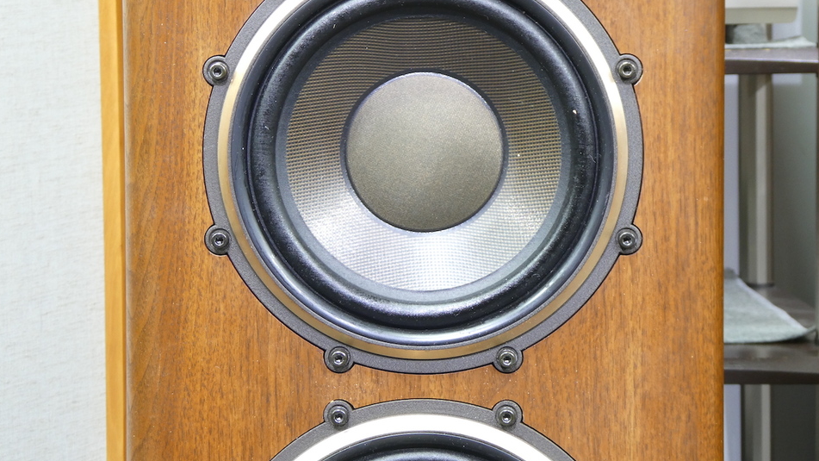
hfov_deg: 27.5
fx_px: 1672
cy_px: 164
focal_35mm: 77
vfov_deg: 15.7
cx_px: 407
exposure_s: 1/1.6
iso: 200
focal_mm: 12.5
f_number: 4.5
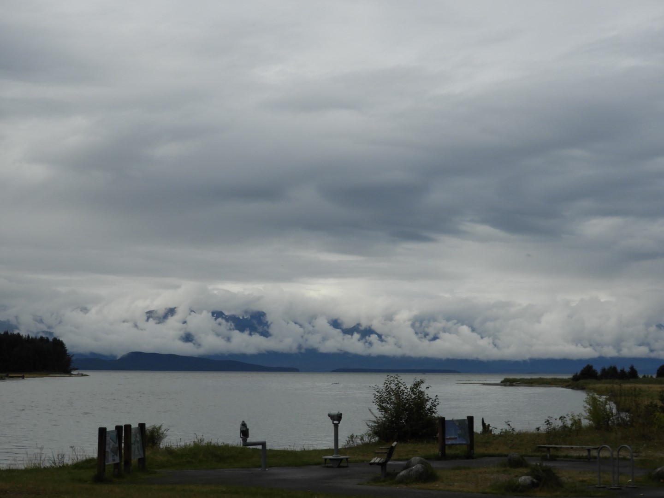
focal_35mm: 70
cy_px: 249
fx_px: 1343
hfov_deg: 27.8
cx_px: 332
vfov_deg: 21.0
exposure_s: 1/1600
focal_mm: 12.5
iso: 100
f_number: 4.5
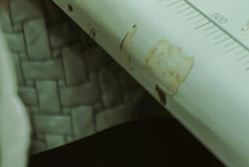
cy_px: -128
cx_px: 361
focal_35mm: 165
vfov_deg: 8.1
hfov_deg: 11.9
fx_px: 1143
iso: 400
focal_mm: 30
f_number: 2.8
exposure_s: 1/125
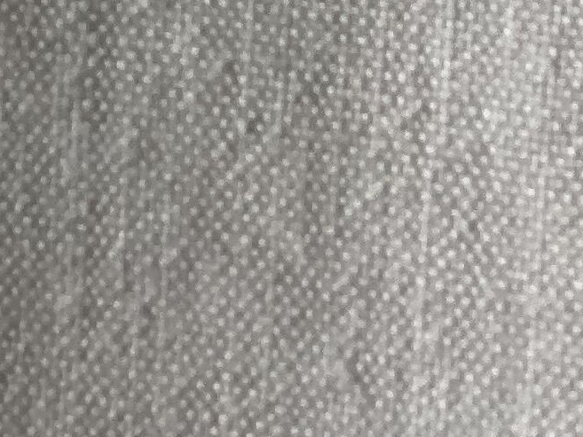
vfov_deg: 8.1
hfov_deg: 11.9
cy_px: -915
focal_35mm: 154
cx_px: 1012
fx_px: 2594
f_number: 2.4
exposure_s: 1/120
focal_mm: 3.3
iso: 64
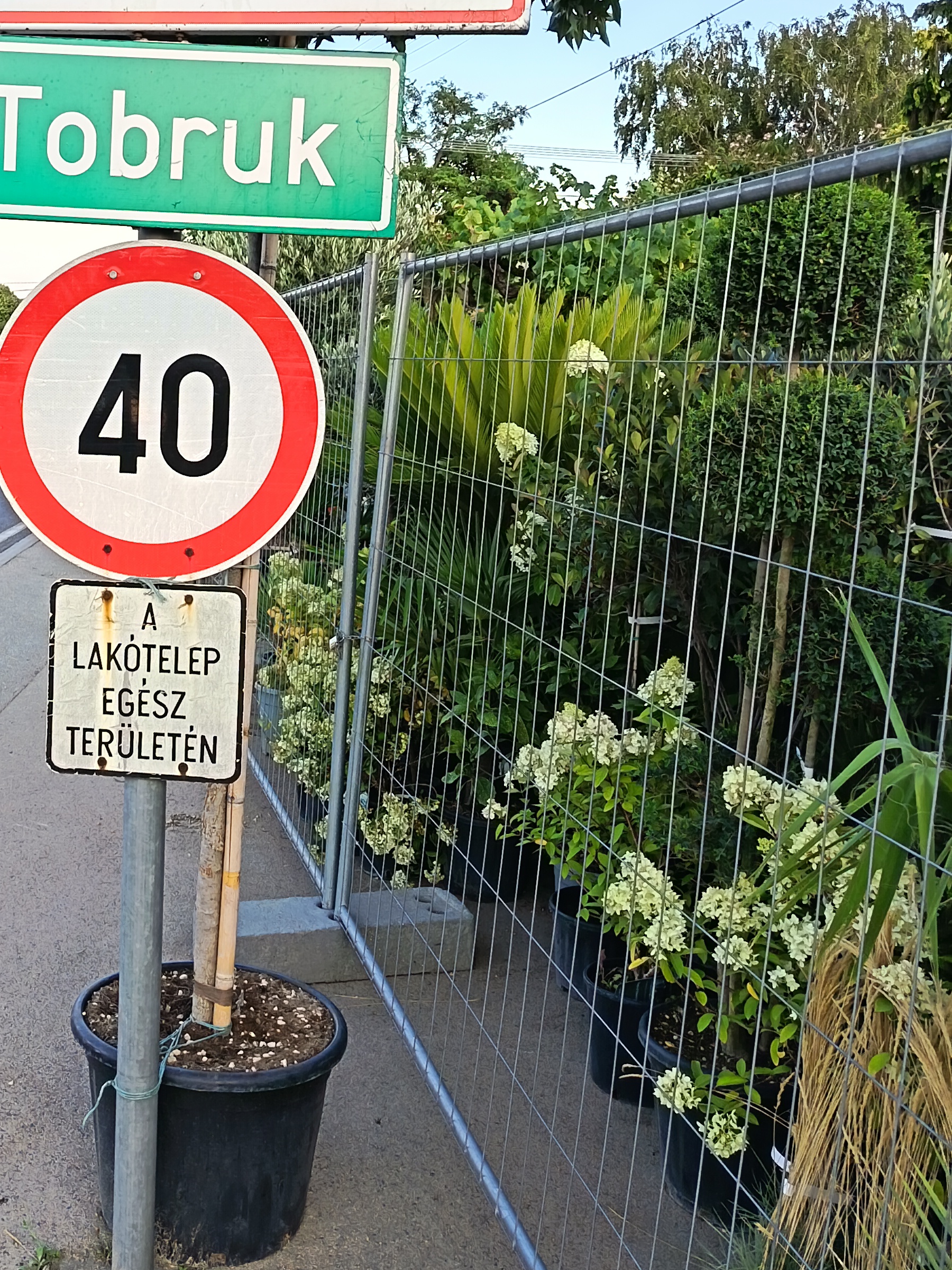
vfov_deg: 46.3
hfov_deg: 34.6
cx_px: 159
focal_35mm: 40
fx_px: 1467
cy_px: 468
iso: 117
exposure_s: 1/155
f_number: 1.75
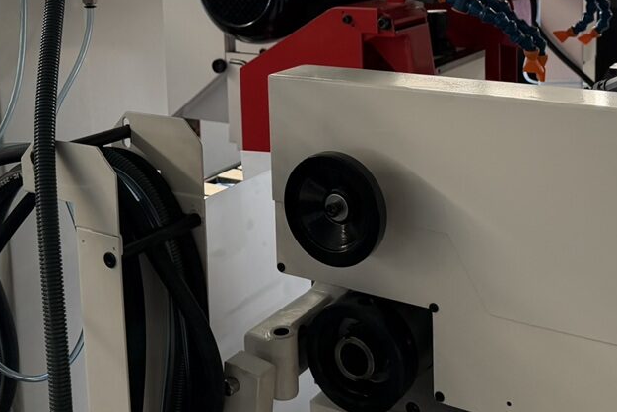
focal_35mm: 51
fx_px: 874
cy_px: 19
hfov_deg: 38.7
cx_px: 364
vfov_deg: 25.4
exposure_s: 1/106
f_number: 1.78
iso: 200
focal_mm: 6.76
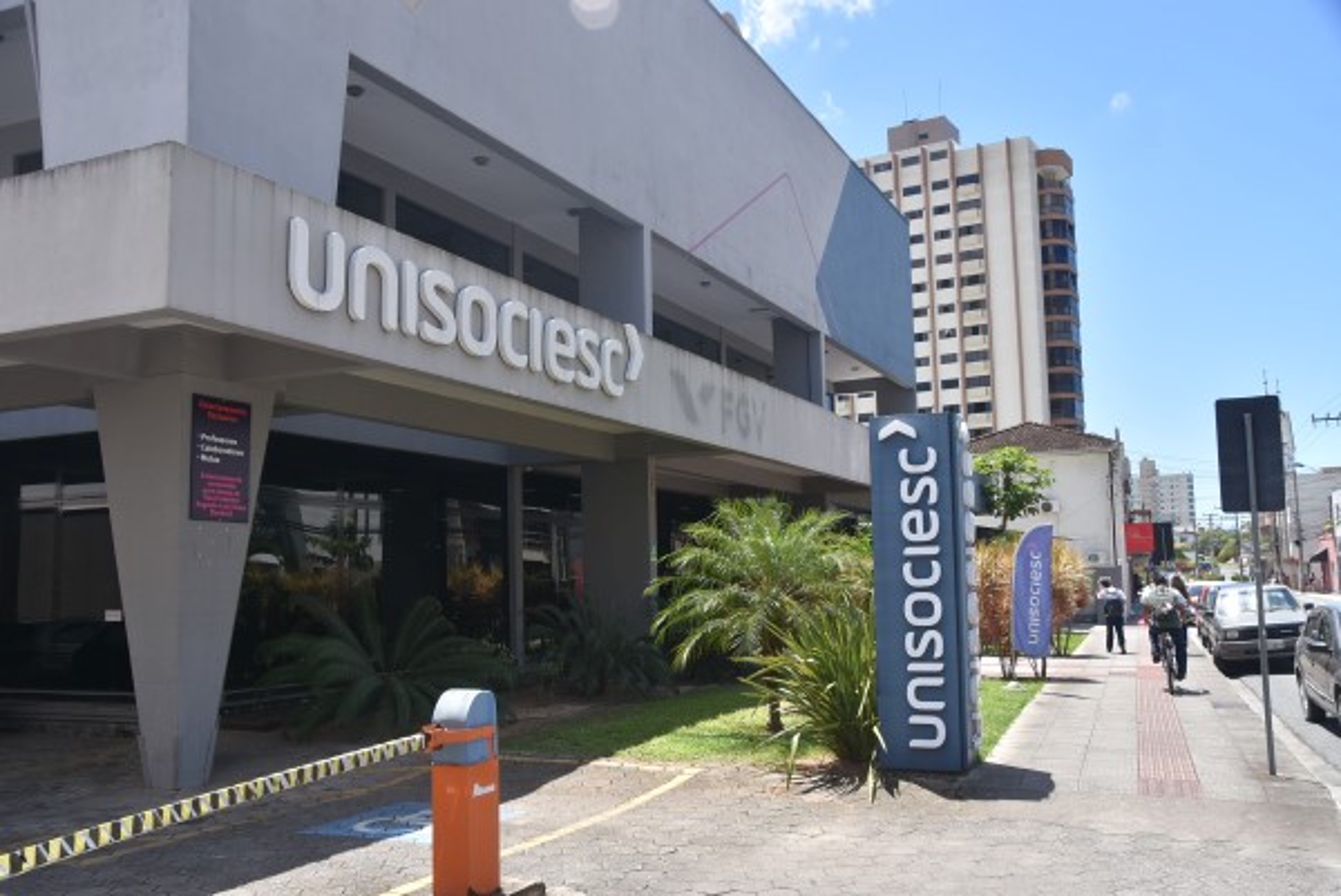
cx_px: 670
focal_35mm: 33
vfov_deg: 40.0
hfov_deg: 57.2
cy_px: 448
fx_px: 1230
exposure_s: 1/320
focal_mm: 22
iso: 250
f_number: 9
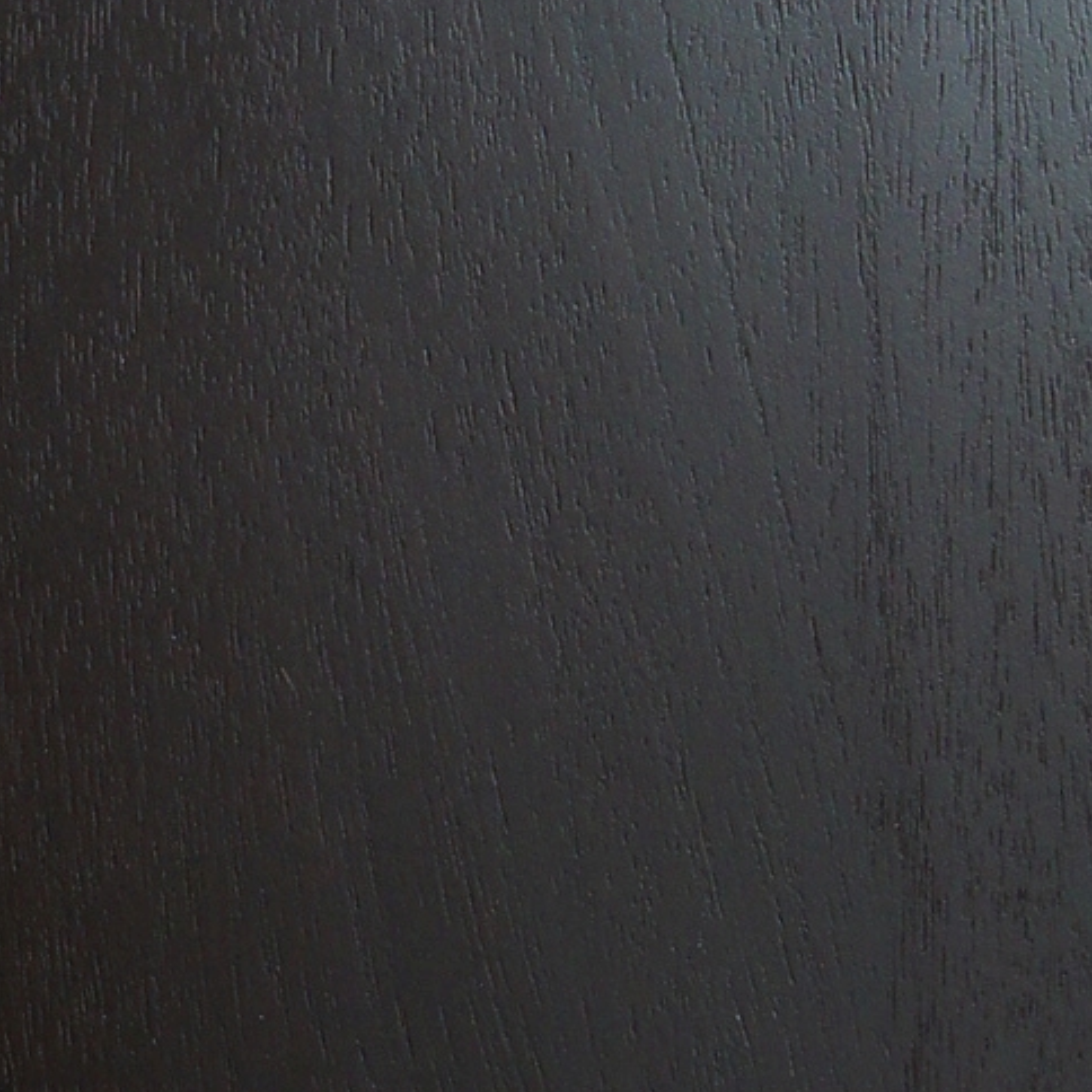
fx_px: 12884
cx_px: 257
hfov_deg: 4.9
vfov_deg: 4.8
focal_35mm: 361
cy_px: 59
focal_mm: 60
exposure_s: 1/5
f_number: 8
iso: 400
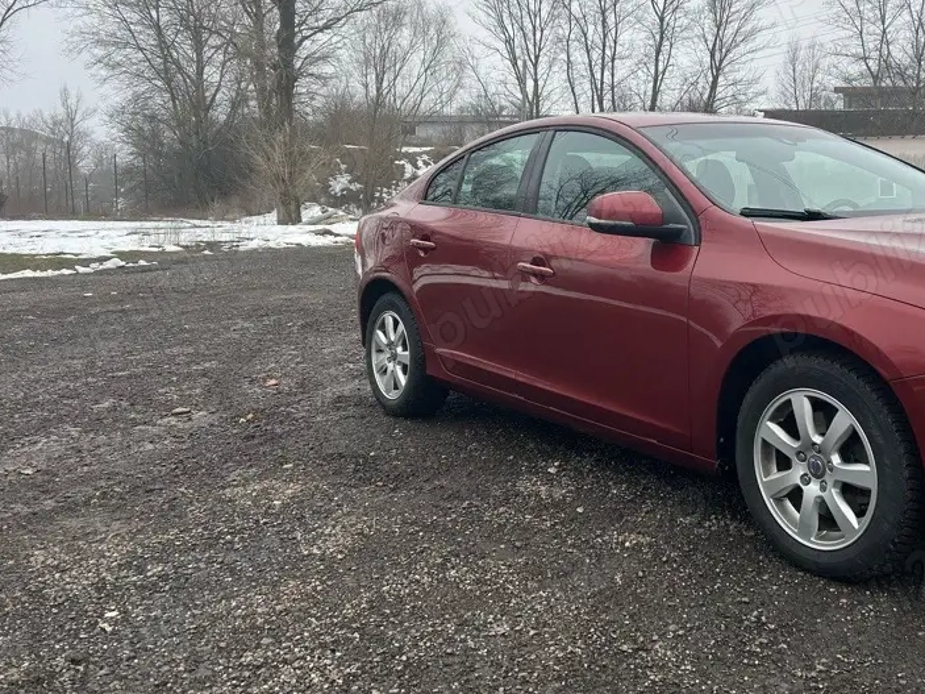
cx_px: 653
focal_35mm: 37
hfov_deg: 48.8
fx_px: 989
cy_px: 258
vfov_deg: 38.4
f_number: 1.5
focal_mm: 5.7
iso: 40
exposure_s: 1/279
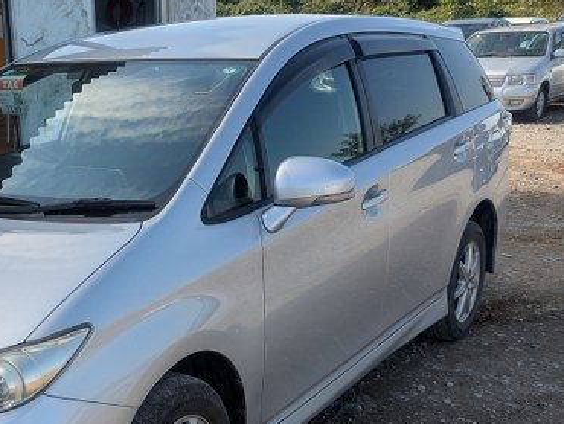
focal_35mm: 54
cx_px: 65
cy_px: 305
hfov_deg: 33.8
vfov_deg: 26.8
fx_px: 880
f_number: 1.89
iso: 49
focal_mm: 5.43
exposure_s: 1/1292
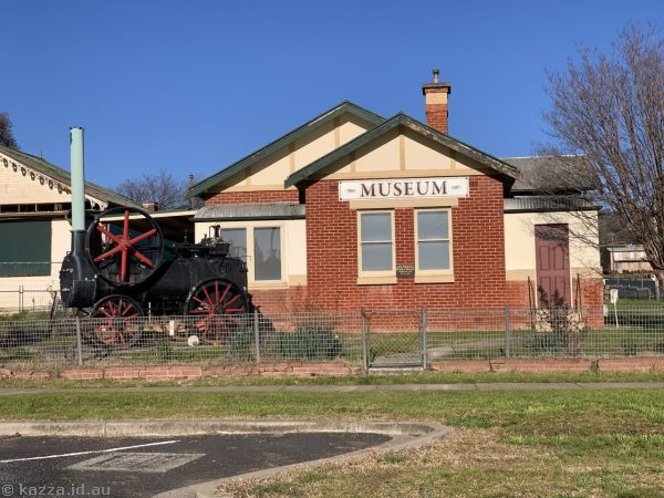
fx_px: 997
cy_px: 249
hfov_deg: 36.8
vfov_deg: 28.0
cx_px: 332
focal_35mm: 52
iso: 16
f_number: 2.4
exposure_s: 1/1546
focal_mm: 6
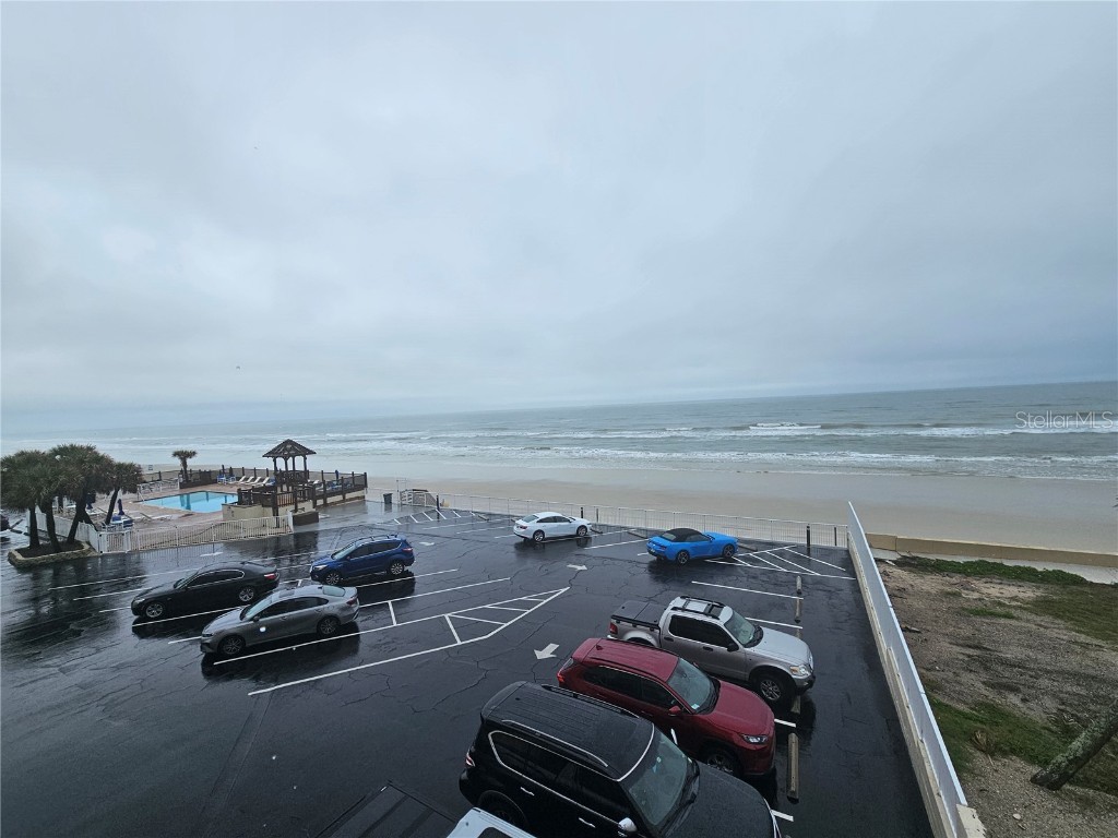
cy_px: 419
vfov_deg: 89.9
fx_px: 420
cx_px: 559
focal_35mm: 13
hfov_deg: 106.2
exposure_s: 1/2544
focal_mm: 2.2
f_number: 2.2
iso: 50
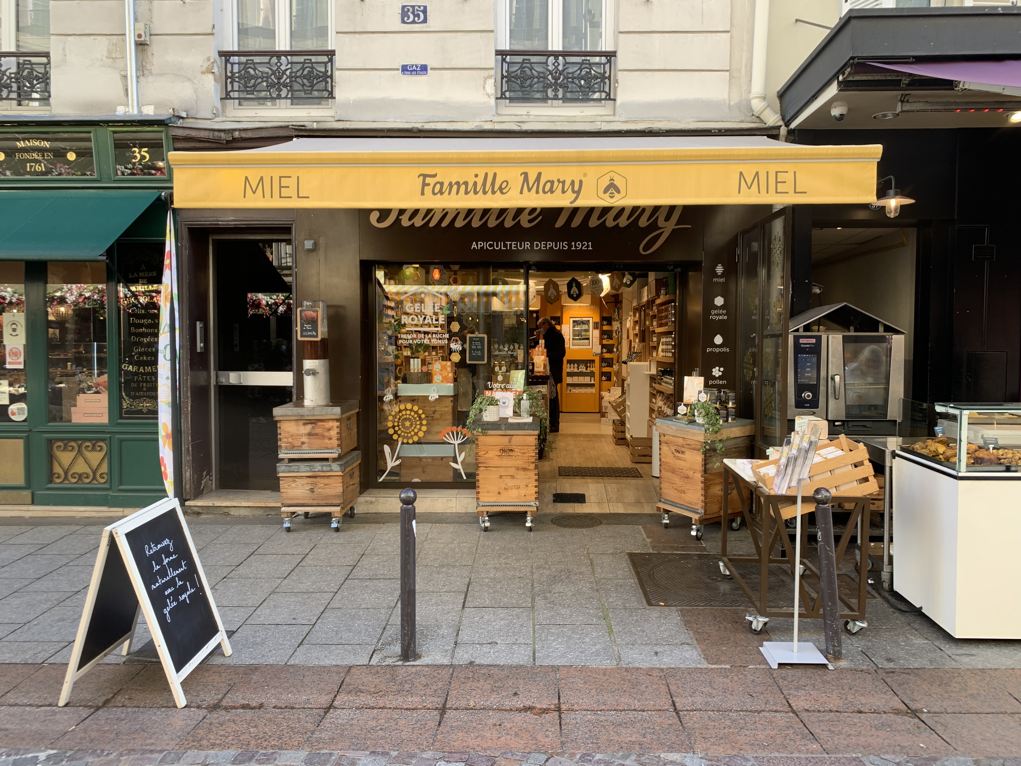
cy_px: 383
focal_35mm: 26
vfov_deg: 53.1
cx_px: 510
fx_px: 767
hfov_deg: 67.3
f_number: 1.8
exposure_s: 1/122
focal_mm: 4.25
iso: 32
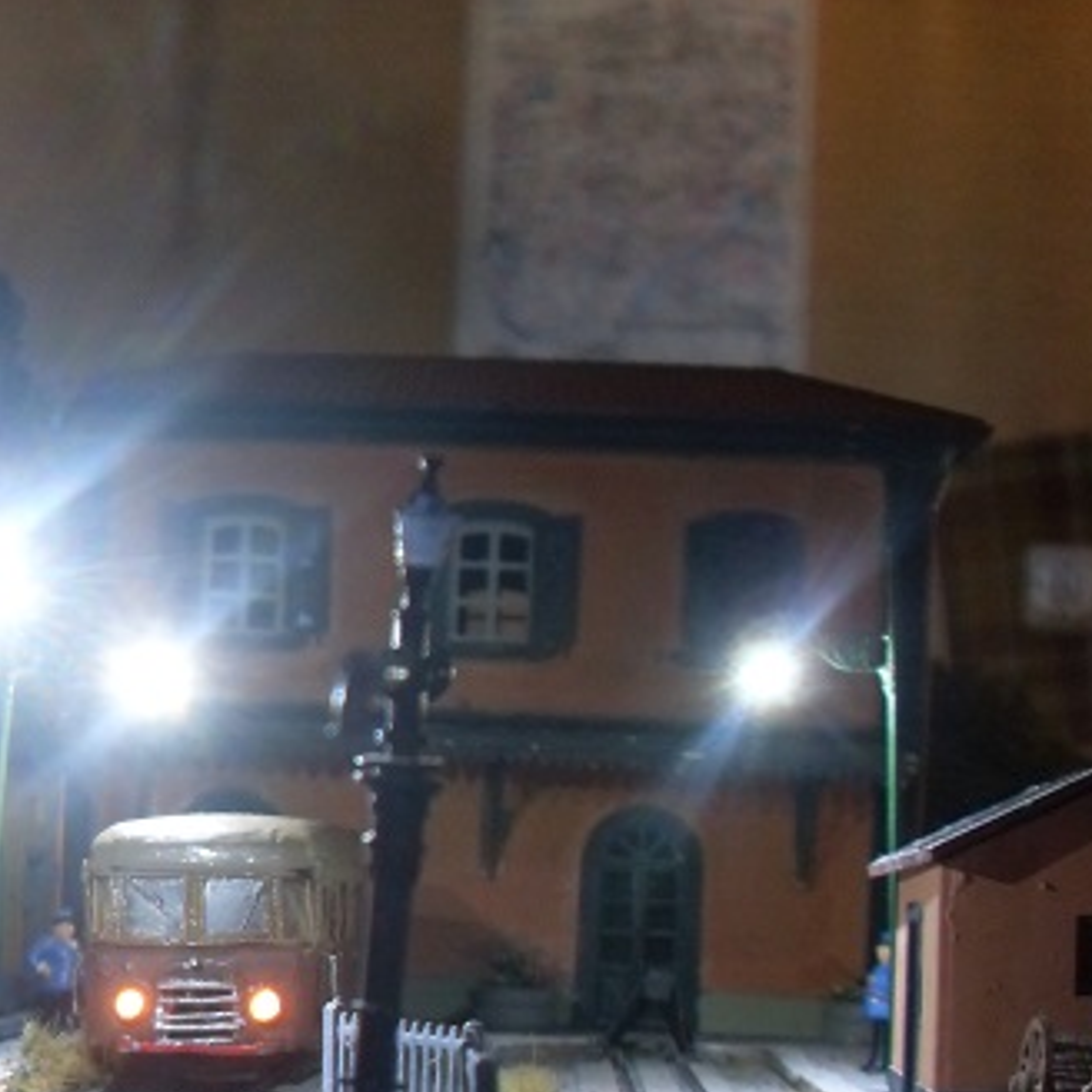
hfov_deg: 25.4
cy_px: 906
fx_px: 2391
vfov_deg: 25.2
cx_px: 253
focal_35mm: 67
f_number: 2.8
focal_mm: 6.3
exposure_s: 1/6
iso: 200
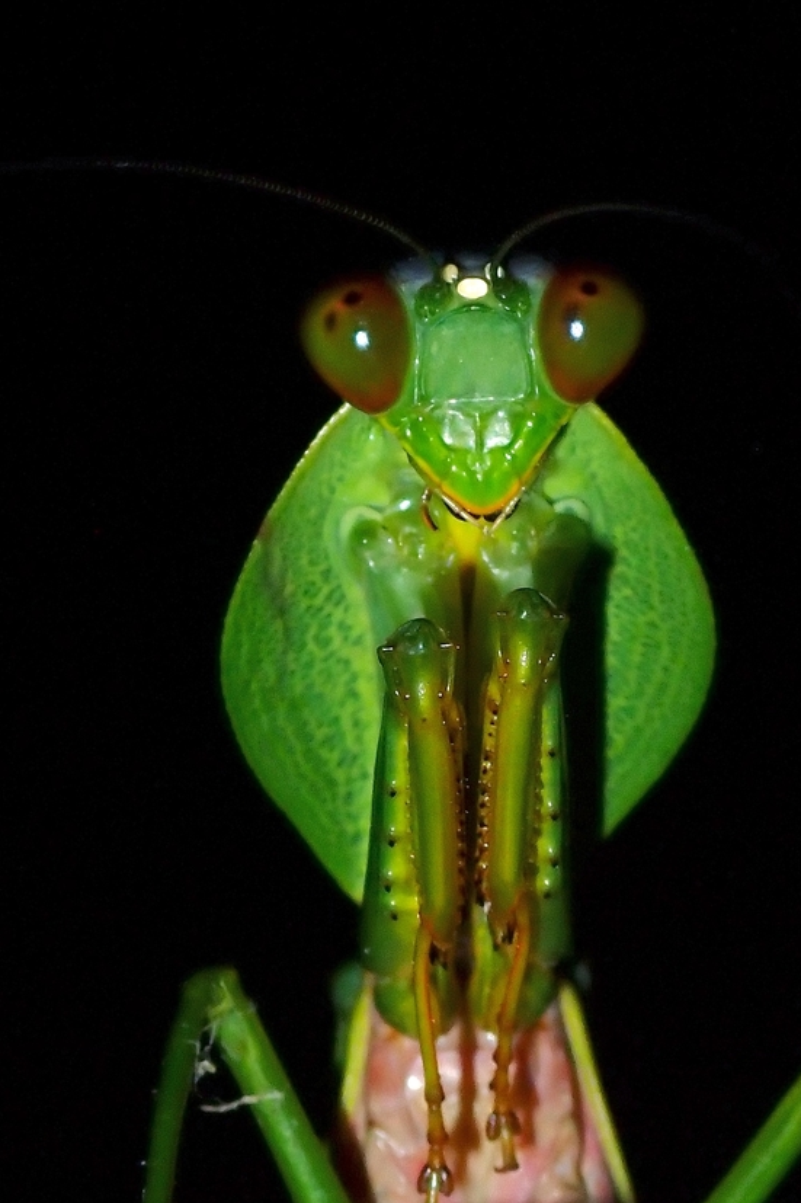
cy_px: 575
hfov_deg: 12.6
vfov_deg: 18.8
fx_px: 3639
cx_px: 435
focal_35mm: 109
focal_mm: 18
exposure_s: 1/200
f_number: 6.3
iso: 200
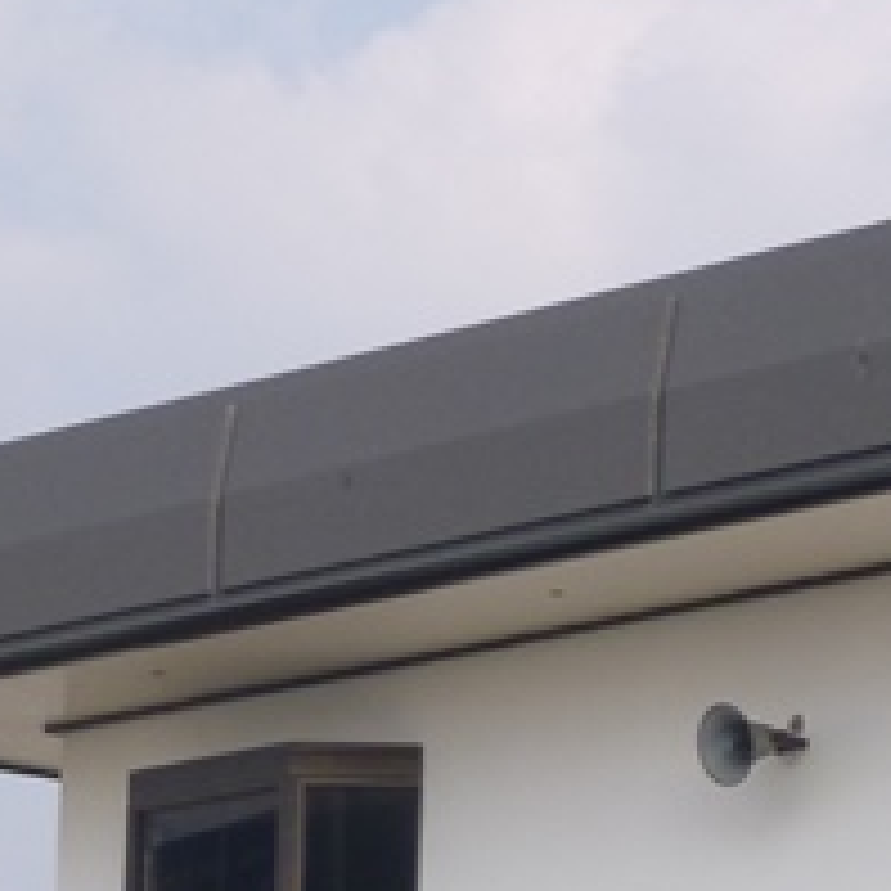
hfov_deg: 8.2
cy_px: 950
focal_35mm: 201
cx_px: 1894
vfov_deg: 8.6
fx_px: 5853
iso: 100
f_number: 4.7
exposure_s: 1/400
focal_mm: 7.9
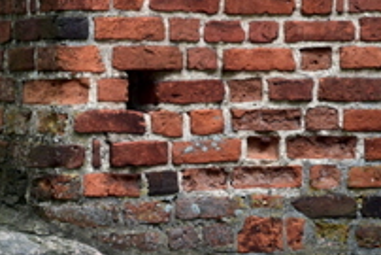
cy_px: 198
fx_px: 6164
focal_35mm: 582
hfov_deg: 3.5
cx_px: -185
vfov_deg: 2.4
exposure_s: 1/40
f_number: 7.1
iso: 400
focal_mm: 98
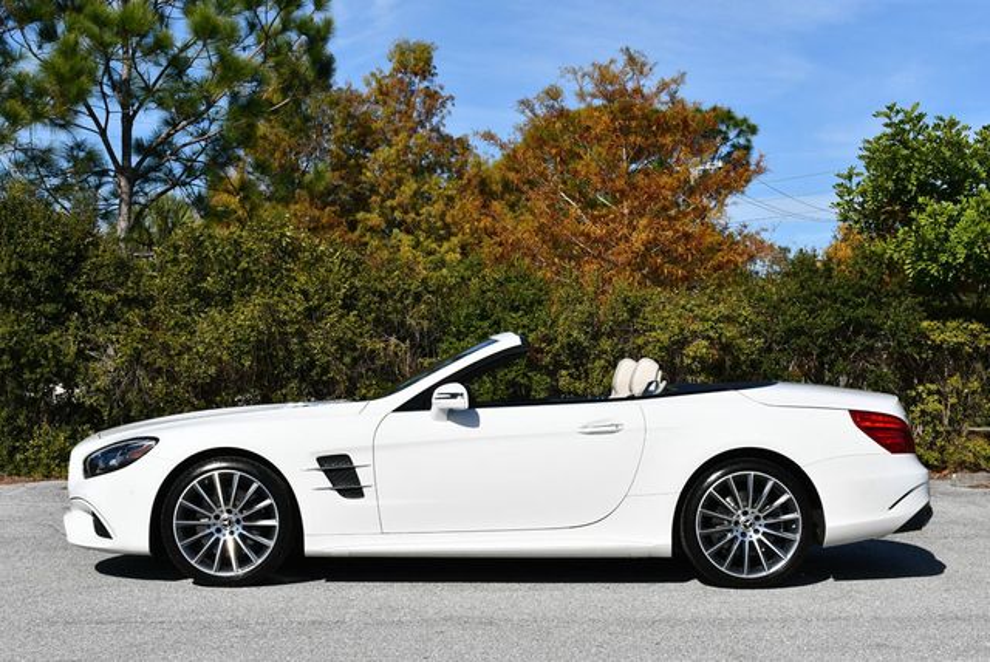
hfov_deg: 32.4
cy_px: 331
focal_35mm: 62
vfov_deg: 22.0
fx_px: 1707
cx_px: 495
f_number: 10
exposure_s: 1/400
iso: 100
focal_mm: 31
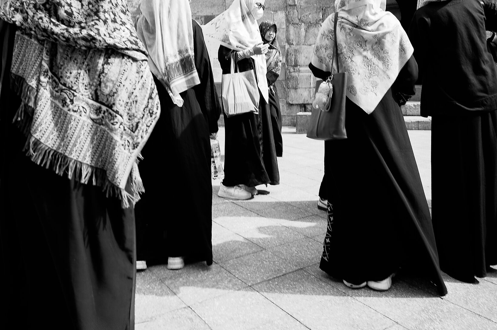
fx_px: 483
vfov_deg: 37.2
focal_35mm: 35
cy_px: 98
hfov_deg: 54.4
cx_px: 232
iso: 100
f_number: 5.6
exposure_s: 1/160
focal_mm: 24
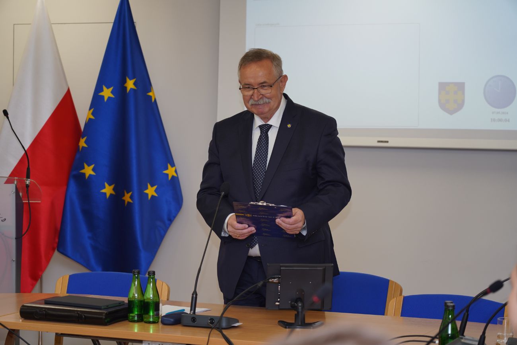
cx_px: 258
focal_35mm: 97
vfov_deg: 14.1
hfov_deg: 21.0
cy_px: 172
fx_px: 1393
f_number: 4
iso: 200
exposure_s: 1/100
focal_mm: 97
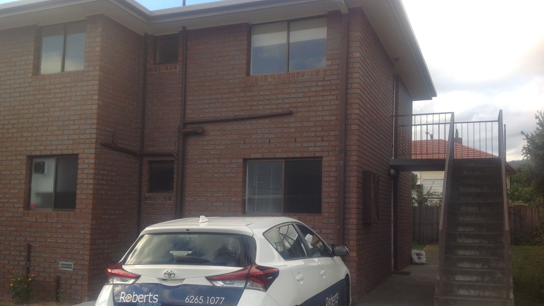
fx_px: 562
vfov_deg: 30.4
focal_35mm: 39
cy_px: 171
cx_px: 267
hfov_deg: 51.6
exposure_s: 1/480
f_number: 2.4
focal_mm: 4.28
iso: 50
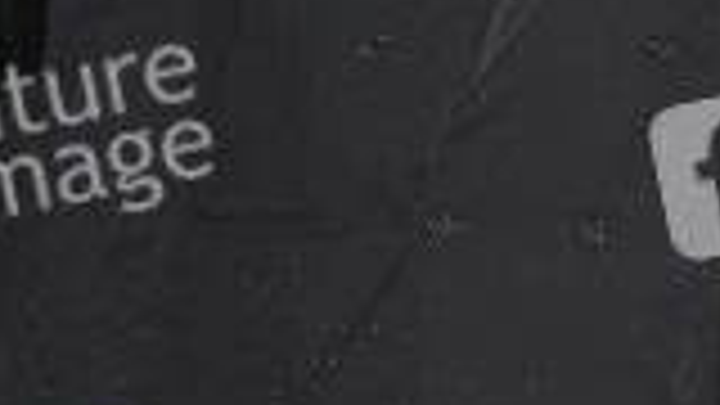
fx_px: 7891
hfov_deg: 5.2
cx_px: 475
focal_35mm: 413
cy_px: -72
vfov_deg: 2.9
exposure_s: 1/160
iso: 400
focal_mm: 105
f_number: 5
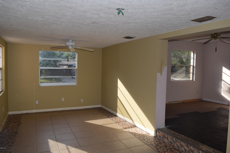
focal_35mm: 27
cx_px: 115
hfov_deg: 67.4
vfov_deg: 47.9
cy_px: 76
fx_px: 172
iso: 100
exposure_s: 1/160
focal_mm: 18
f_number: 6.3
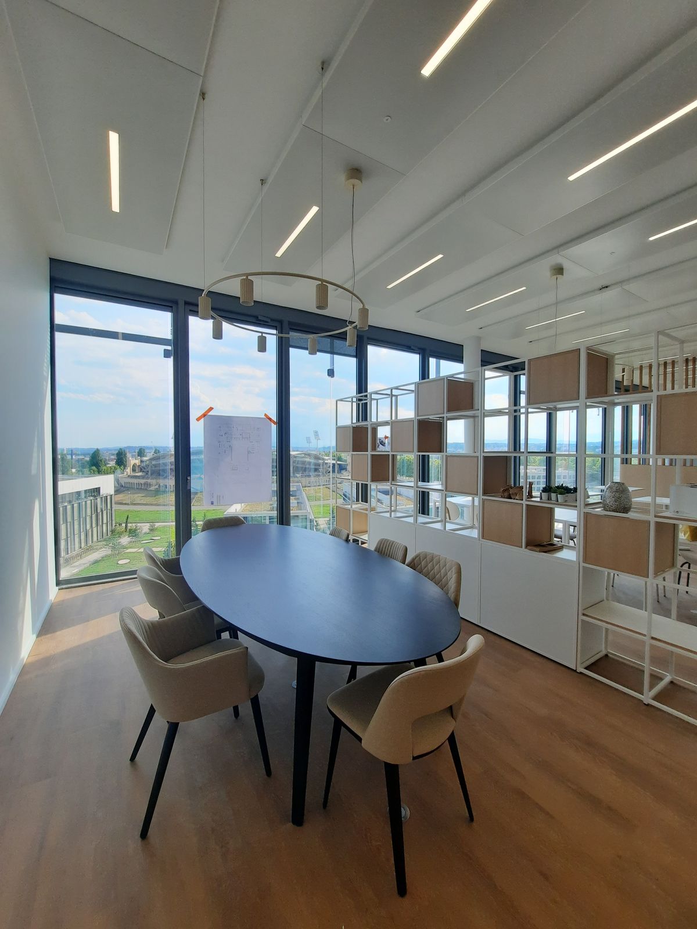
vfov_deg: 106.2
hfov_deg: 89.9
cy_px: 464
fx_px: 349
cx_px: 348
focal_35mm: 13
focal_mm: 1.74
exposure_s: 1/303
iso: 40
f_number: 2.2
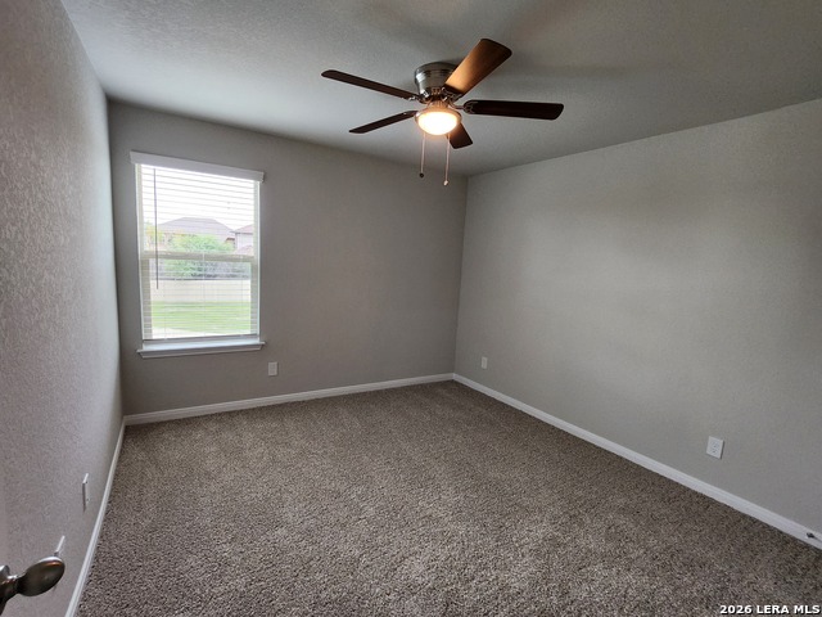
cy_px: 308
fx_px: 309
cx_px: 411
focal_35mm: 13
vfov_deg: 89.9
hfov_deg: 106.2
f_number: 2.2
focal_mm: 1.7
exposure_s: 1/60
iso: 160
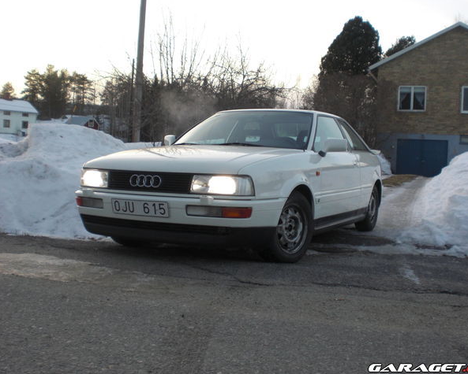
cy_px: 187
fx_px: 554
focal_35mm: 40
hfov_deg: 45.7
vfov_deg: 37.4
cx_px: 251
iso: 100
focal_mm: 6.3
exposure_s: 1/125
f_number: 3.1
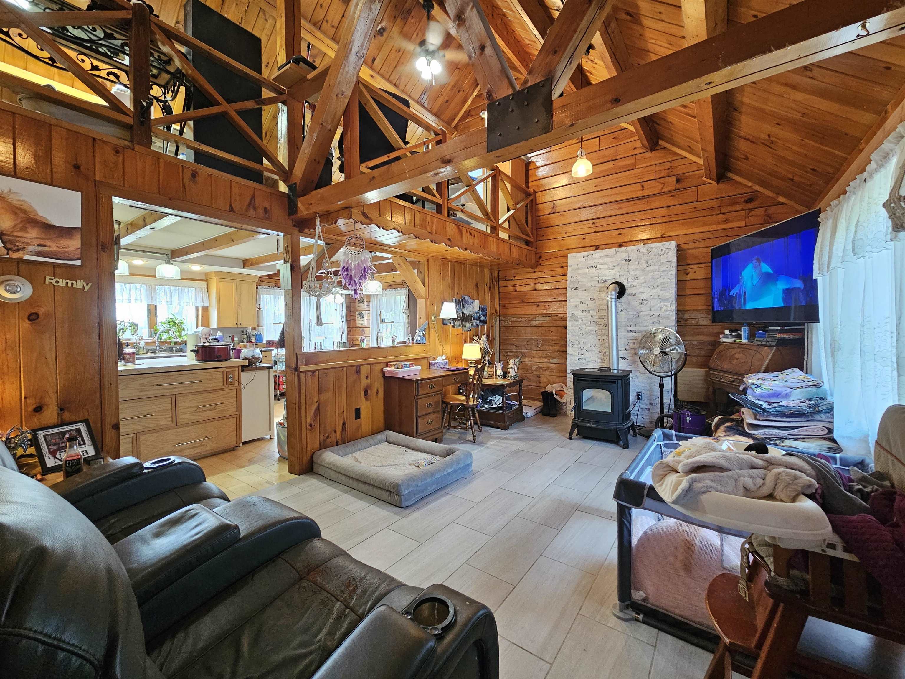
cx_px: 452
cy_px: 340
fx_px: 340
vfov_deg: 89.9
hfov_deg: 106.2
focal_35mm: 13
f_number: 2.2
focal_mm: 2.2
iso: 320
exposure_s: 1/30
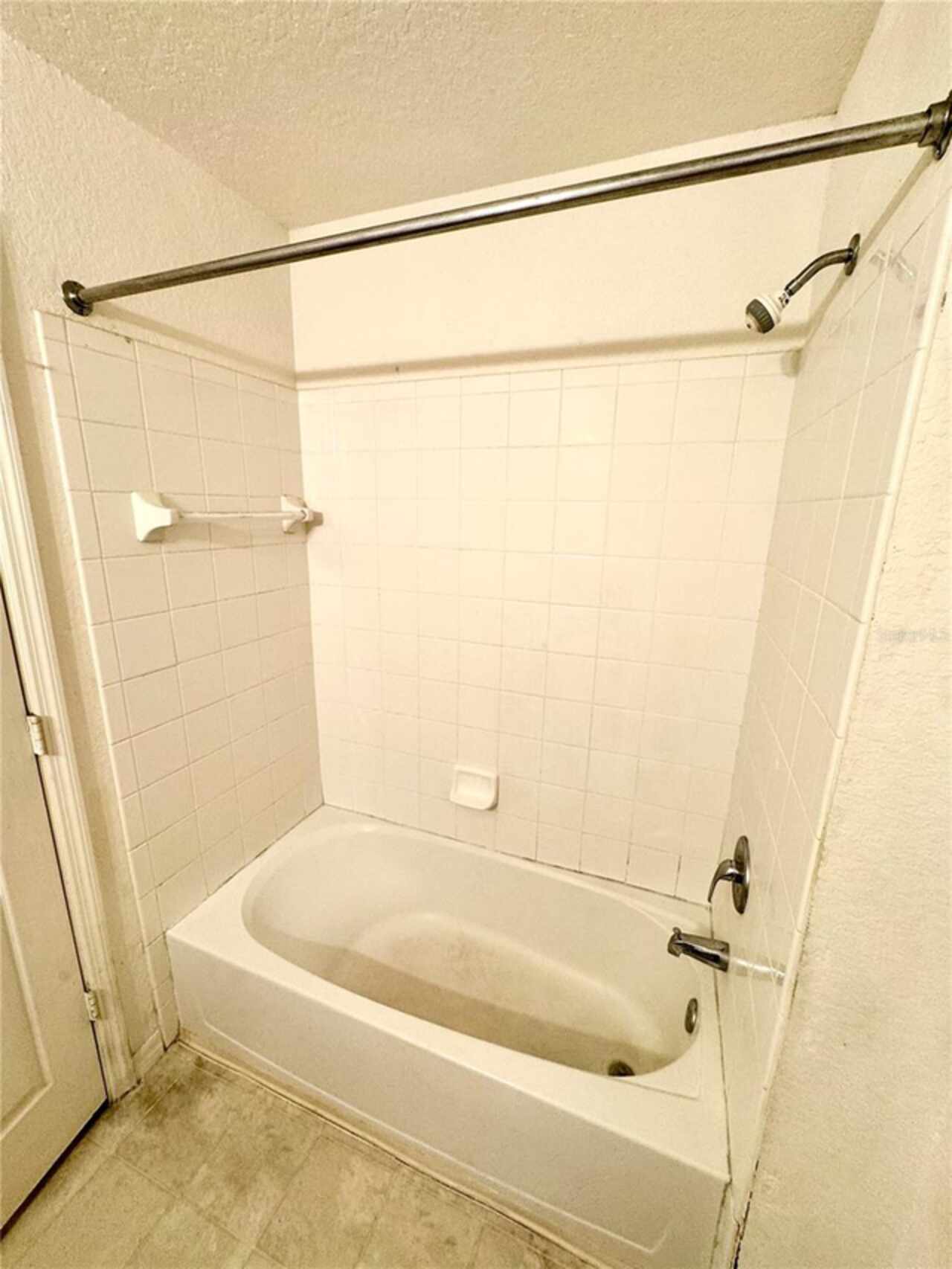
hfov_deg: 85.7
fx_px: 513
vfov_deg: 102.1
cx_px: 476
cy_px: 634
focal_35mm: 14
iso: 125
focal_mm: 2.22
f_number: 2.2
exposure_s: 1/120
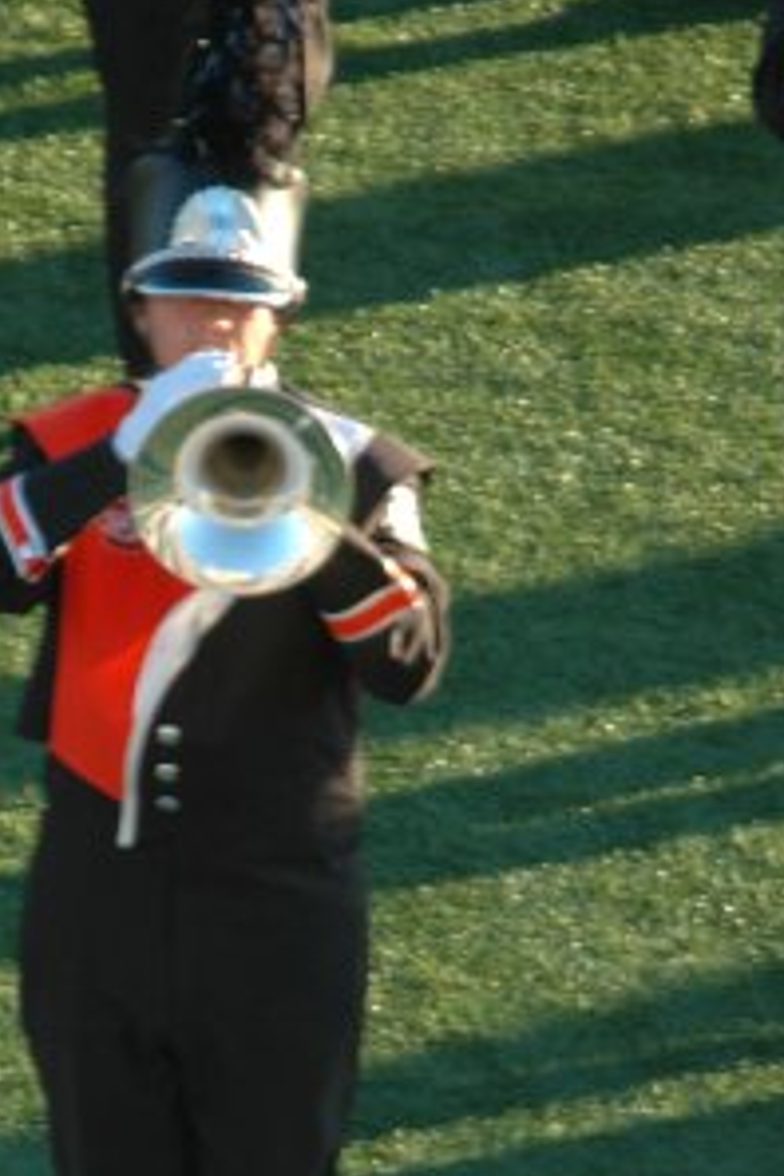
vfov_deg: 1.7
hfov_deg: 1.1
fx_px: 39589
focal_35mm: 1212
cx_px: 212
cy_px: 784
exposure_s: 1/125
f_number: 5.6
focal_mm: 400
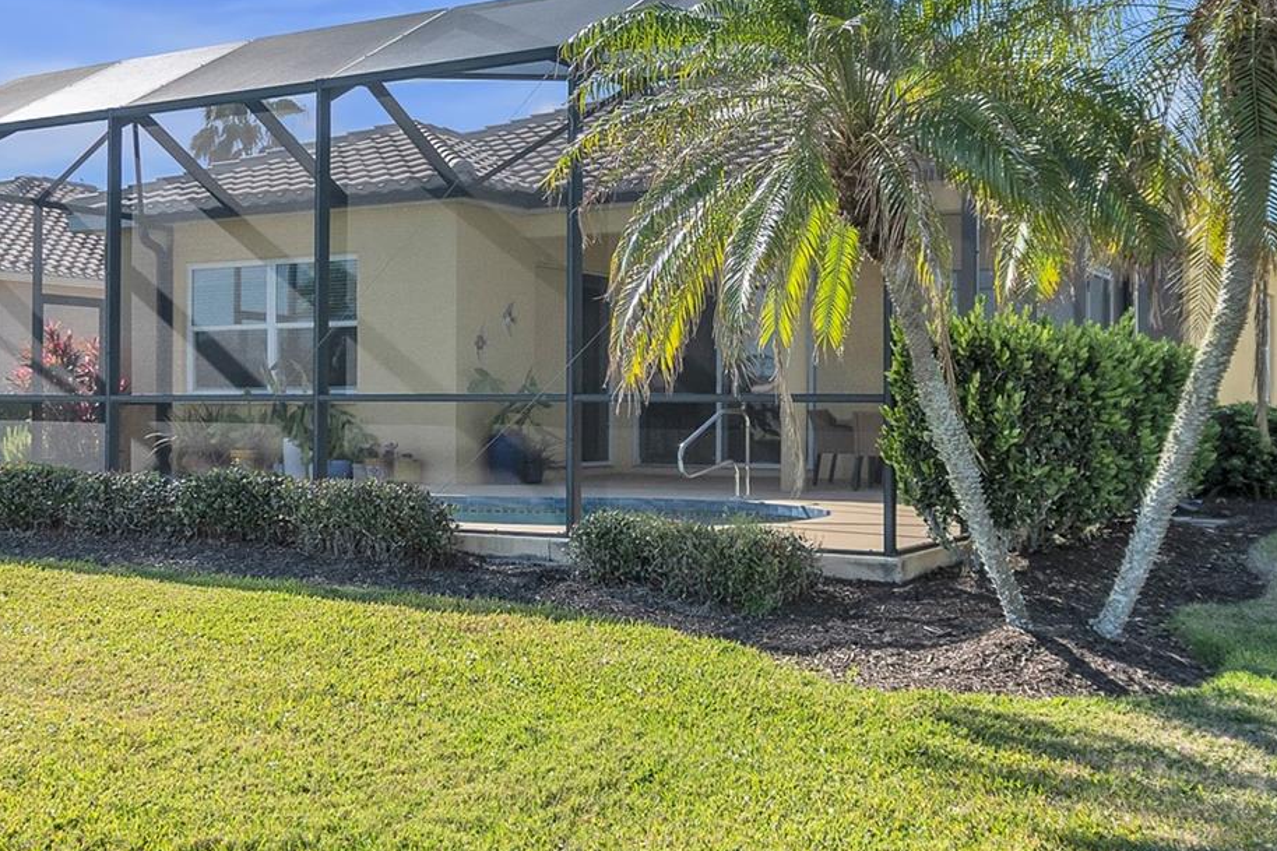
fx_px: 1489
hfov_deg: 46.3
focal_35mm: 42
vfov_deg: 31.9
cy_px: 444
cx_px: 577
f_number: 3.5
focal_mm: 16
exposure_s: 1/8000
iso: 400
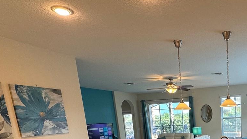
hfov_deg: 55.0
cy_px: 161
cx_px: 210
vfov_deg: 31.5
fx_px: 210
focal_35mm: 32
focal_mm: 2.22
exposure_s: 1/120
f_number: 2.2
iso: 200
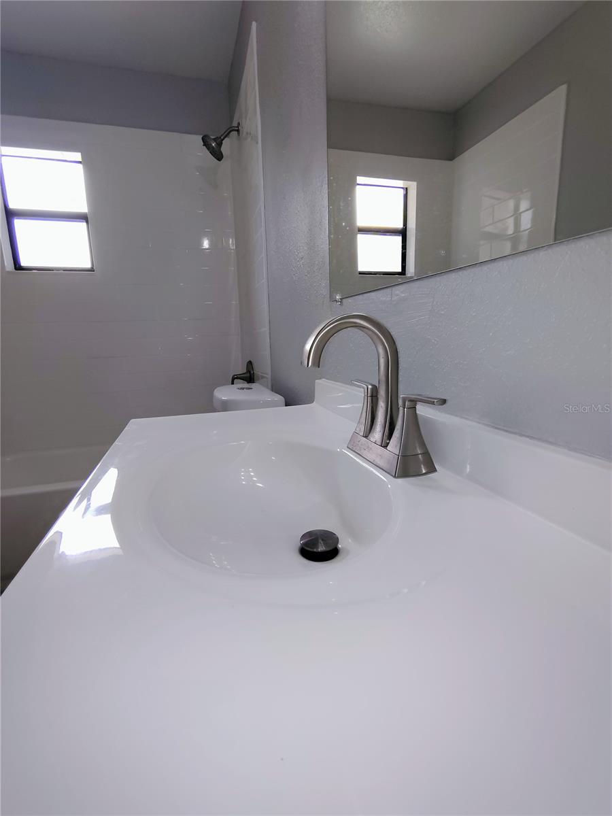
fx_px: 377
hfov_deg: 78.1
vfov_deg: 94.5
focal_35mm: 16
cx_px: 306
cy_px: 408
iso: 245
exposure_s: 1/120
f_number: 2.2
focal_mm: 2.13
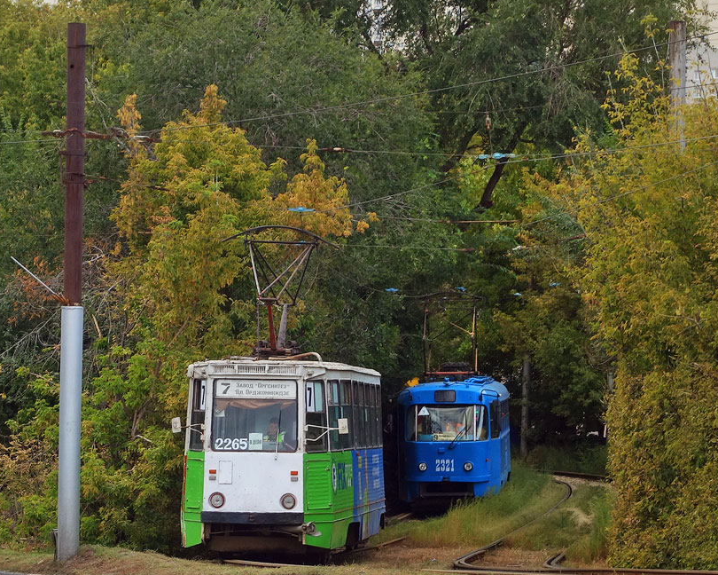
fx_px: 2954
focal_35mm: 139
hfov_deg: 13.9
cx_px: 294
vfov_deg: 11.1
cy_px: 300
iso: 125
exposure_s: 1/125
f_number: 5.6
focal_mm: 37.1
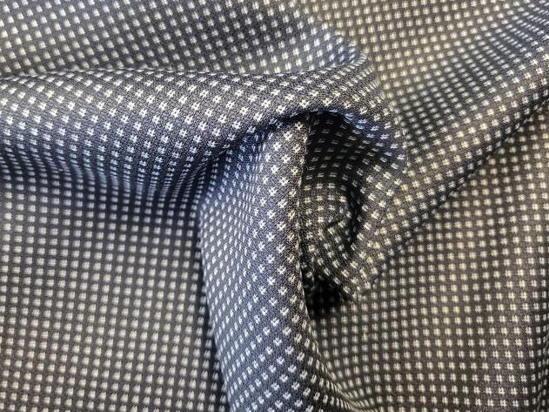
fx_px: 492
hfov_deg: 58.2
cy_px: 169
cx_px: 243
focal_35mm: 31
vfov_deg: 45.2
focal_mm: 4.25
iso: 500
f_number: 1.8
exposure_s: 1/50
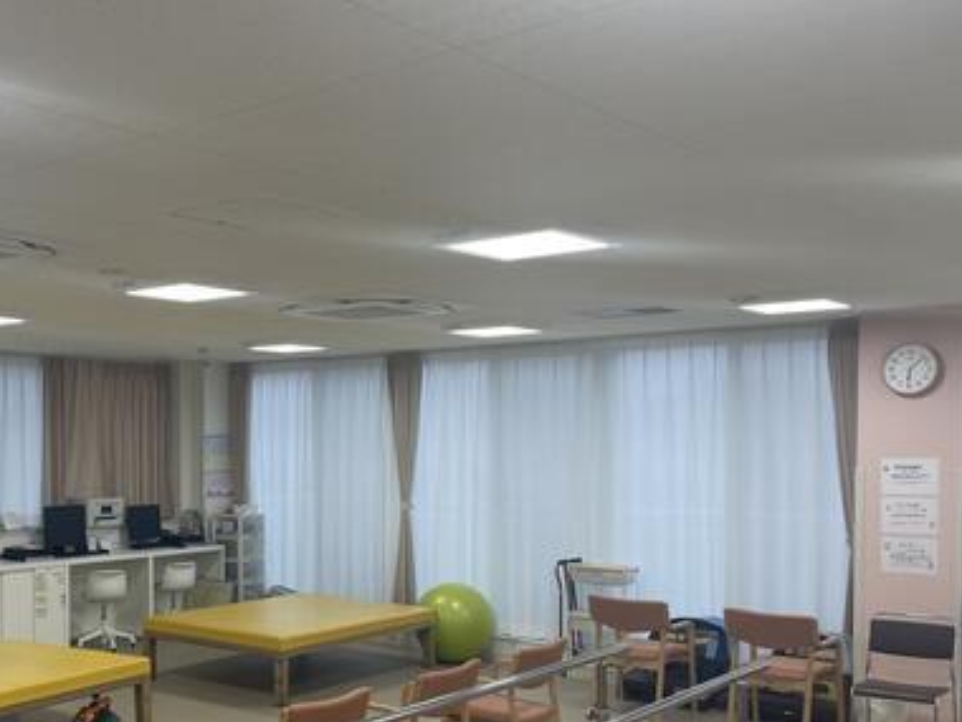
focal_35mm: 41
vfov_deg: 34.8
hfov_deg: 44.6
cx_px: 268
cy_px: 484
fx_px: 1139
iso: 32
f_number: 1.6
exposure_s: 1/120
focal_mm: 4.2
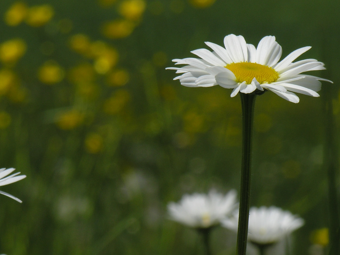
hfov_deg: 4.9
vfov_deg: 3.6
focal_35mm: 408
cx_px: 112
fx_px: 4009
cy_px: 156
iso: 50
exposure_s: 1/296
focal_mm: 64.5
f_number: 8
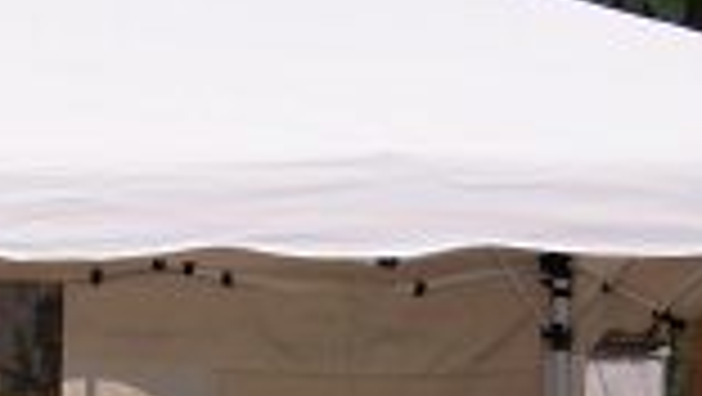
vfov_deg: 7.0
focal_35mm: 168
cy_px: 724
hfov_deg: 12.5
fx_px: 3129
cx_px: -112
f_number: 5.6
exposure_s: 1/160
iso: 100
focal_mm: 26
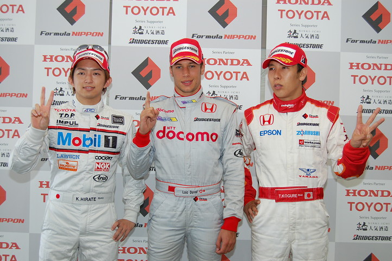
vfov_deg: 34.1
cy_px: 130
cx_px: 196
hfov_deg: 49.6
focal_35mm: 39
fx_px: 424
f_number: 4.8
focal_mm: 26
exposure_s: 1/60
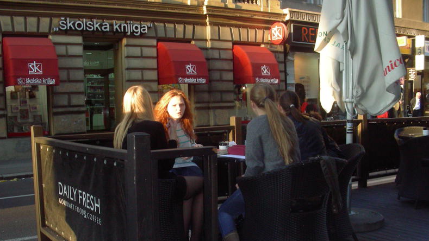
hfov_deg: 48.4
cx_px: 213
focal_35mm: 42
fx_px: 478
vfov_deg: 28.2
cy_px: 154
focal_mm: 6.3
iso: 200
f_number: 3.5
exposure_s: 1/60.1
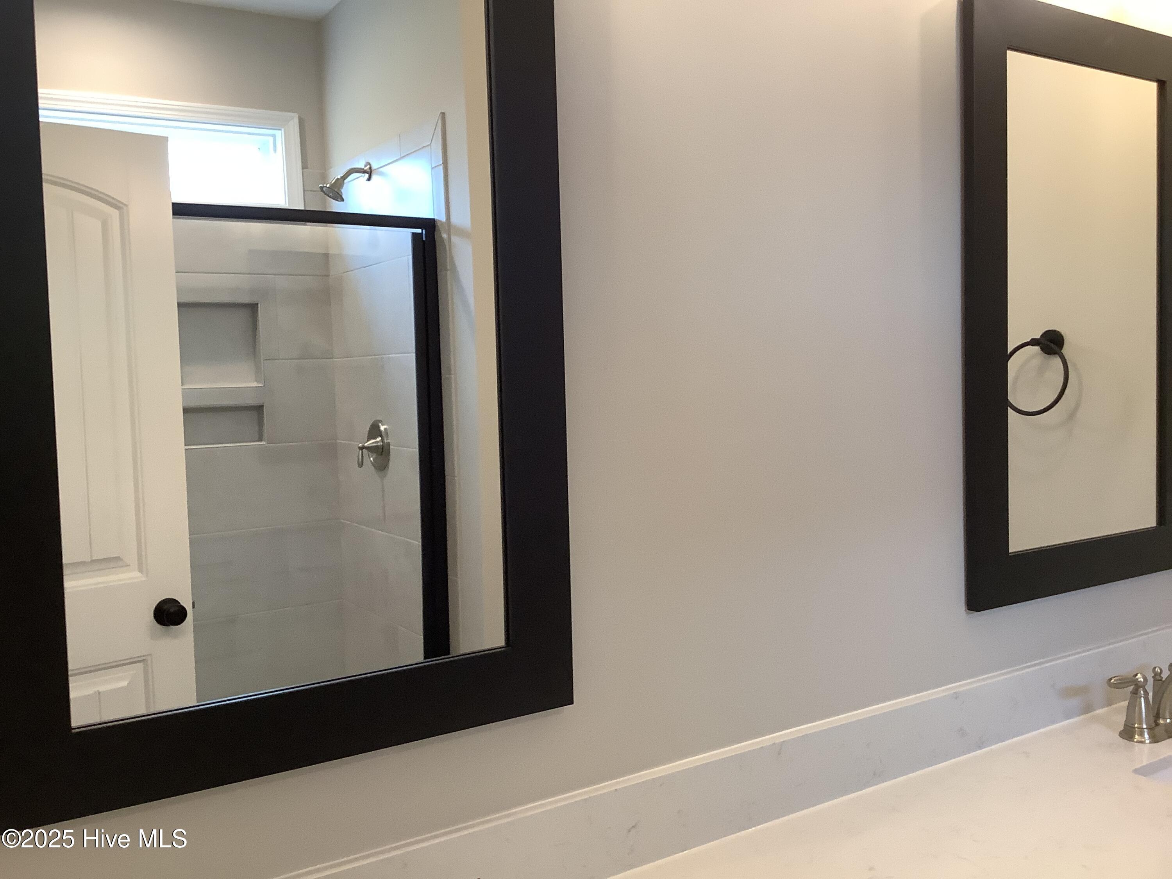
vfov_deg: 45.4
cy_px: 440
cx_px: 586
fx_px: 1050
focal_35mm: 31
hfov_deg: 58.4
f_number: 2.4
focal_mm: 3.3
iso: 160
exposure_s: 1/60
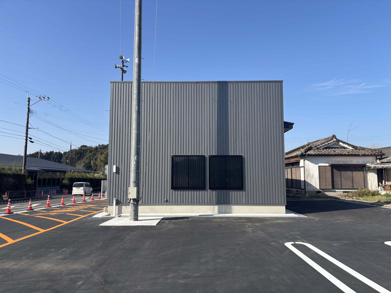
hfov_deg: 67.3
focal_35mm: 26
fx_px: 294
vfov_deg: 53.1
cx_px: 196
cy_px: 146
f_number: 1.6
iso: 50
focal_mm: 5.96
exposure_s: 1/2778
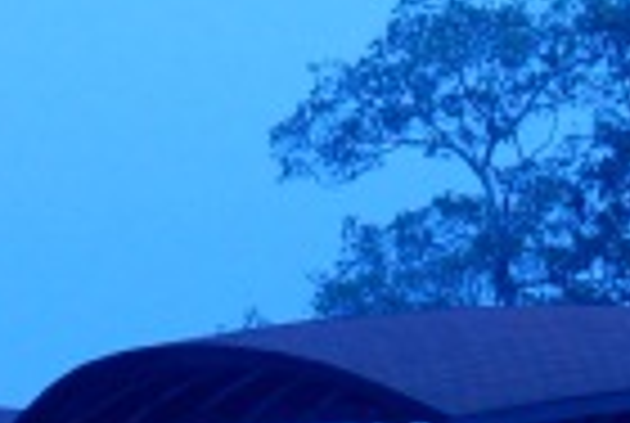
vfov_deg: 3.9
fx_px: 6138
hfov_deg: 5.9
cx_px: 441
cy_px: -88
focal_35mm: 350
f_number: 10
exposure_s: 1/125
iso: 320
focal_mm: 32
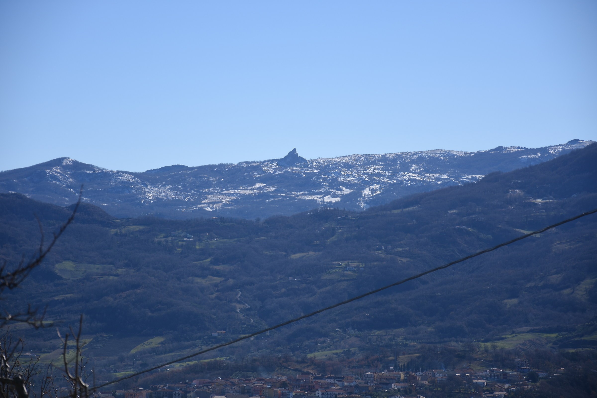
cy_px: 199
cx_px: 298
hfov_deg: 13.0
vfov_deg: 8.7
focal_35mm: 158
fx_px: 2612
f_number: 5.6
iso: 100
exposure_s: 1/800
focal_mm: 105
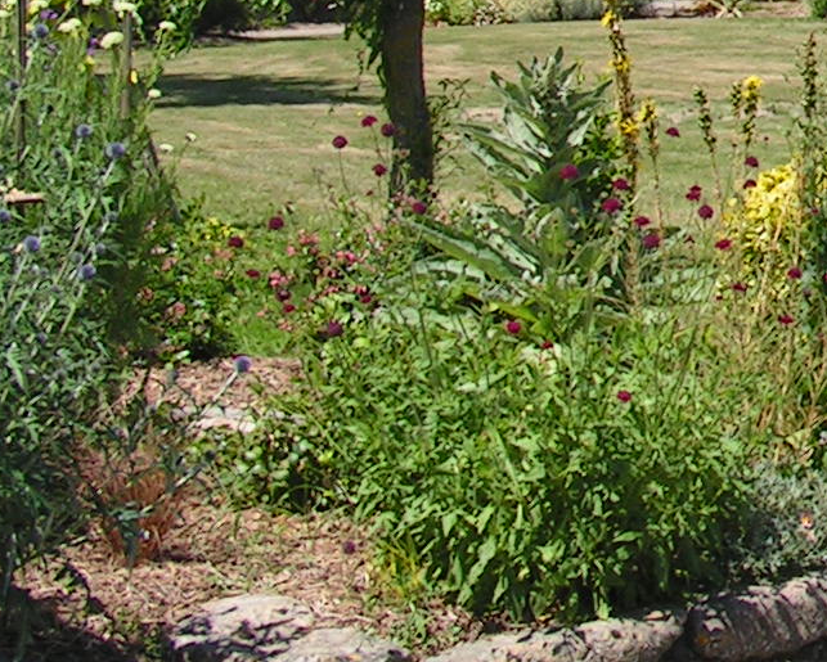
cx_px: 1296
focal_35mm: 131
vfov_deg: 11.5
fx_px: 3208
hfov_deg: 13.7
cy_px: -145
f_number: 5.6
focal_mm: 6.3
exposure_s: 1/200
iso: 50
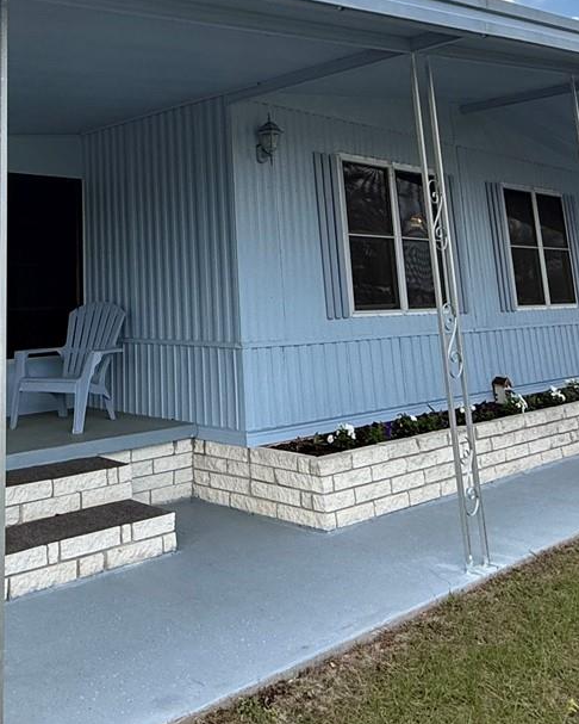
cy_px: 154
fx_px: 771
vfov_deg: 47.7
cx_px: 105
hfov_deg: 39.3
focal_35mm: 36
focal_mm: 2.22
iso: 64
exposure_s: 1/717
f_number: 2.2
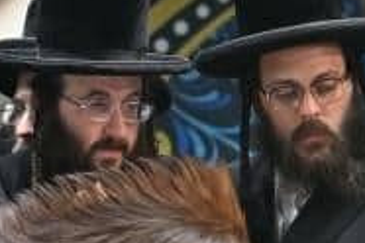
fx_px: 16779
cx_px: 781
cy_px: 293
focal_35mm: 1655
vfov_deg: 0.8
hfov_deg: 1.2
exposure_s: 1/125
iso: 125
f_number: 2.8
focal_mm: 200
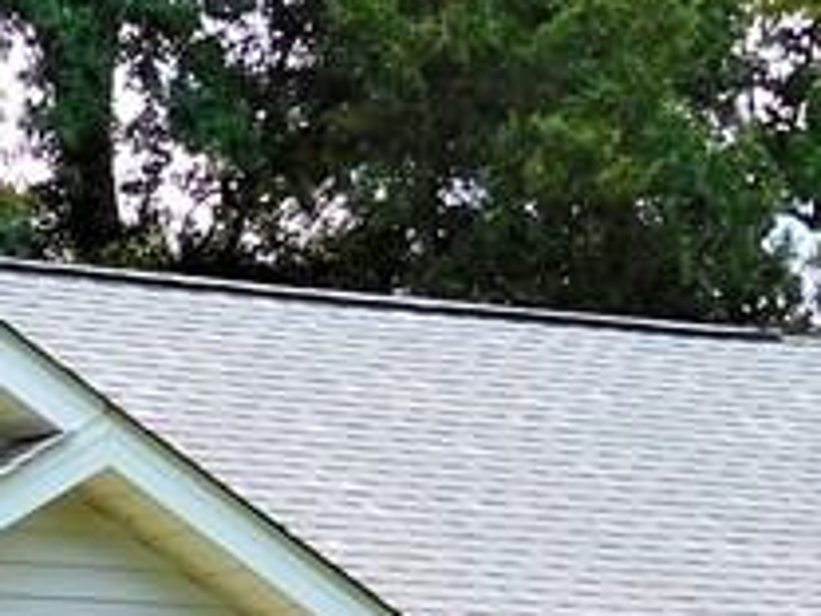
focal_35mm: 172
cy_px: 1171
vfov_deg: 8.3
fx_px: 4079
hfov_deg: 11.1
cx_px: -316
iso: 125
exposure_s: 1/640
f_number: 3.8
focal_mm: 6.2
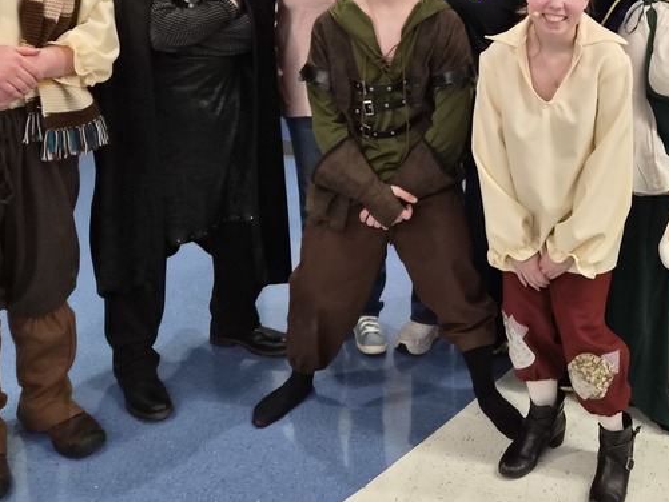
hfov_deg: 39.3
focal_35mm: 47
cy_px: 88
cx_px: 507
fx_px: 909
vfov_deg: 30.0
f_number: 1.8
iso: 500
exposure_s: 1/120
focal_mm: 5.4
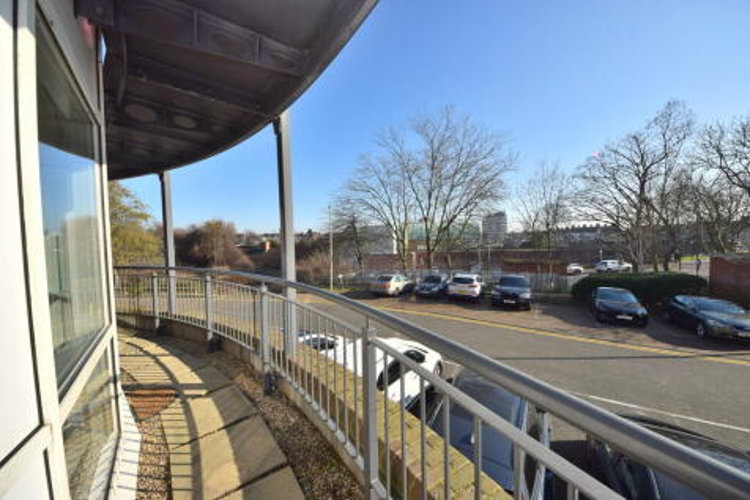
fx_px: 406
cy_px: 250
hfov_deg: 85.4
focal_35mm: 20
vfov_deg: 63.2
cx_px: 375
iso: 100
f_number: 11
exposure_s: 1/200
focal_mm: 13
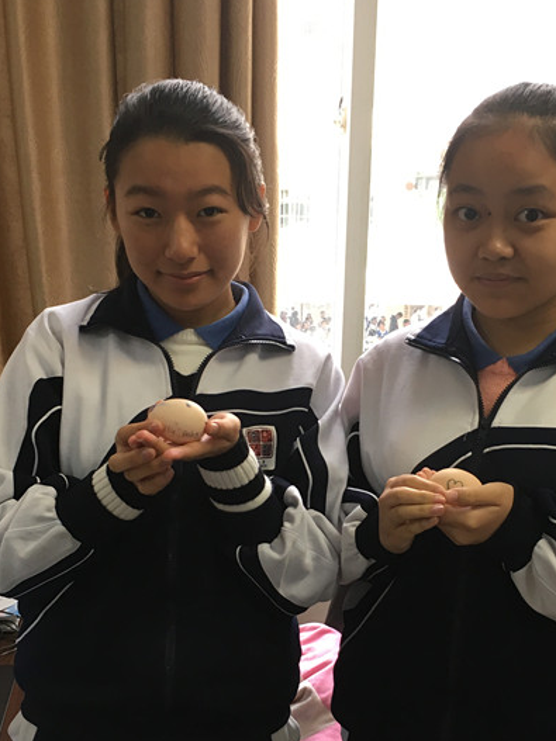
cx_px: 305
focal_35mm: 44
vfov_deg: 42.6
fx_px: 943
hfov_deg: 32.8
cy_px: 464
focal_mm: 4.15
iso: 80
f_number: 2.2
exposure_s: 1/33
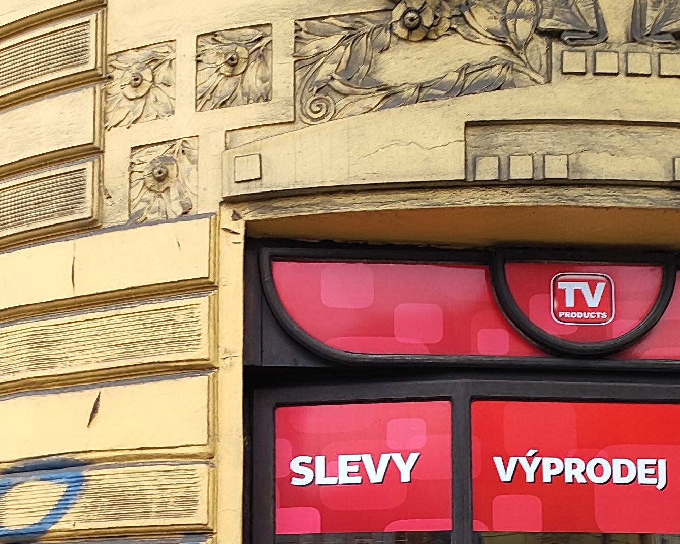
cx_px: 107
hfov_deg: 26.5
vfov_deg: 20.8
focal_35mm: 70
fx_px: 1409
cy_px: 593
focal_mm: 5.89
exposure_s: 1/100
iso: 91
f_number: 1.89
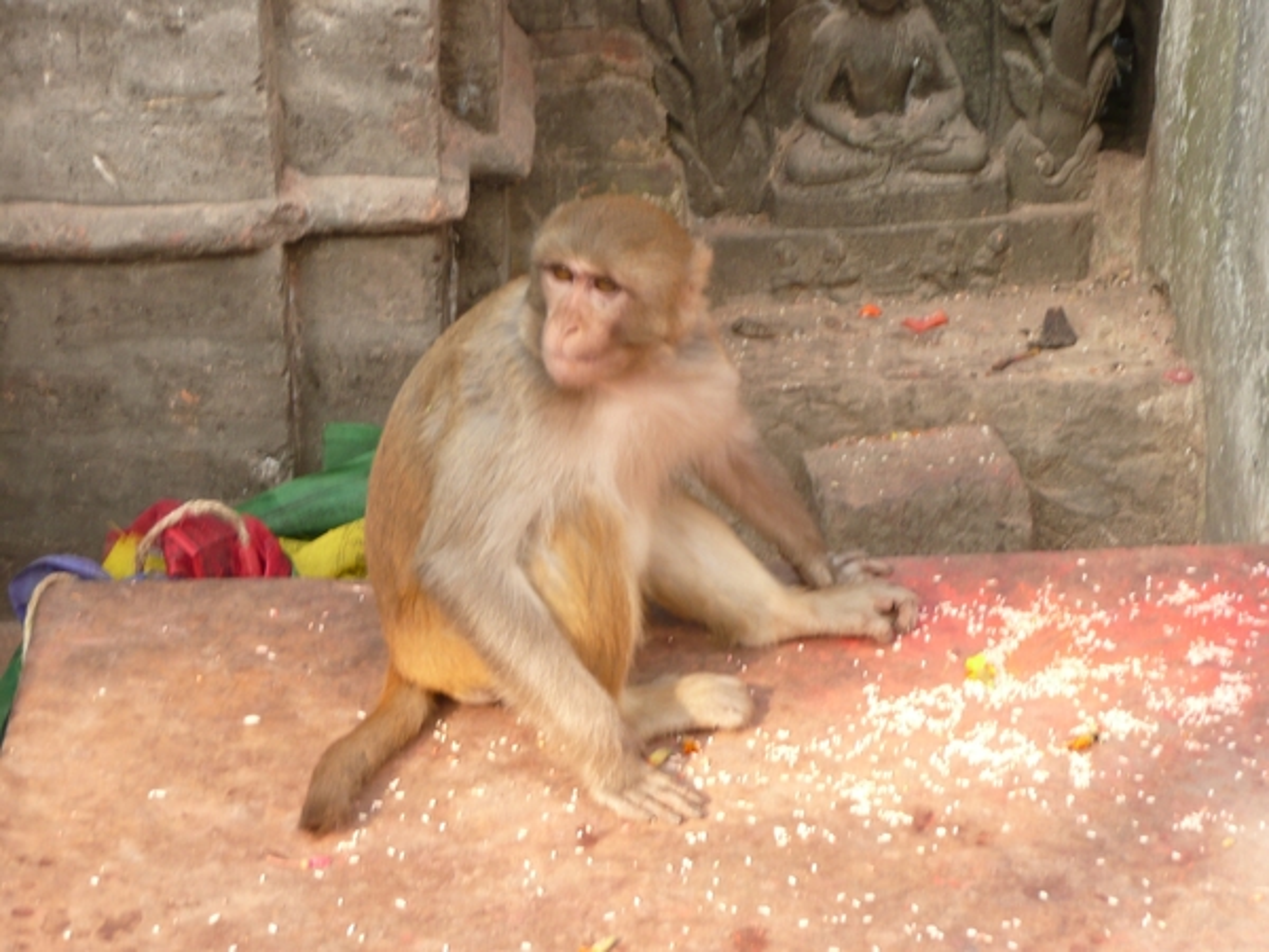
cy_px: 476
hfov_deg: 23.3
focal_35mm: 84
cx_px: 634
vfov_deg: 17.6
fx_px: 3079
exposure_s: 1/80
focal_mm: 13.7
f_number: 4.7
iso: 100
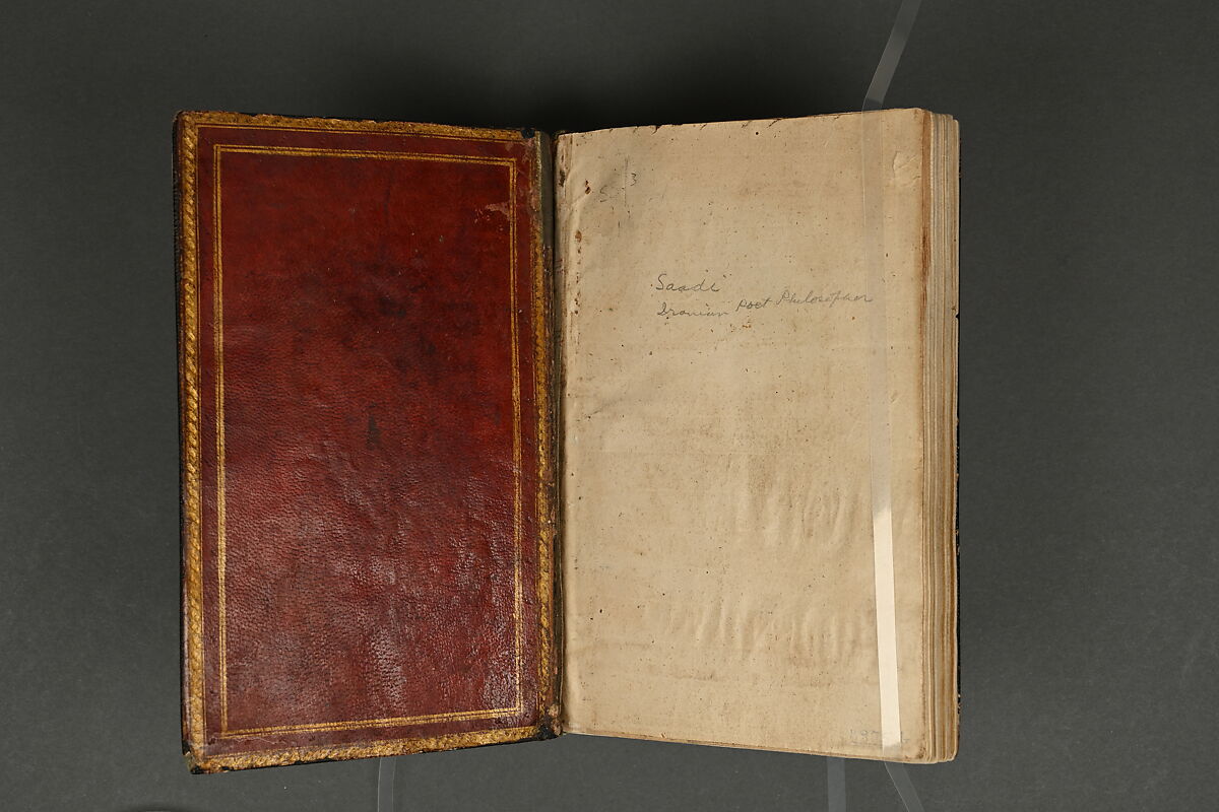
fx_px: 1930
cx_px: 610
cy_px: 406
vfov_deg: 23.8
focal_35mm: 57
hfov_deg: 35.1
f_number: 13
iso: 250
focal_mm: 57
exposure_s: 1/30
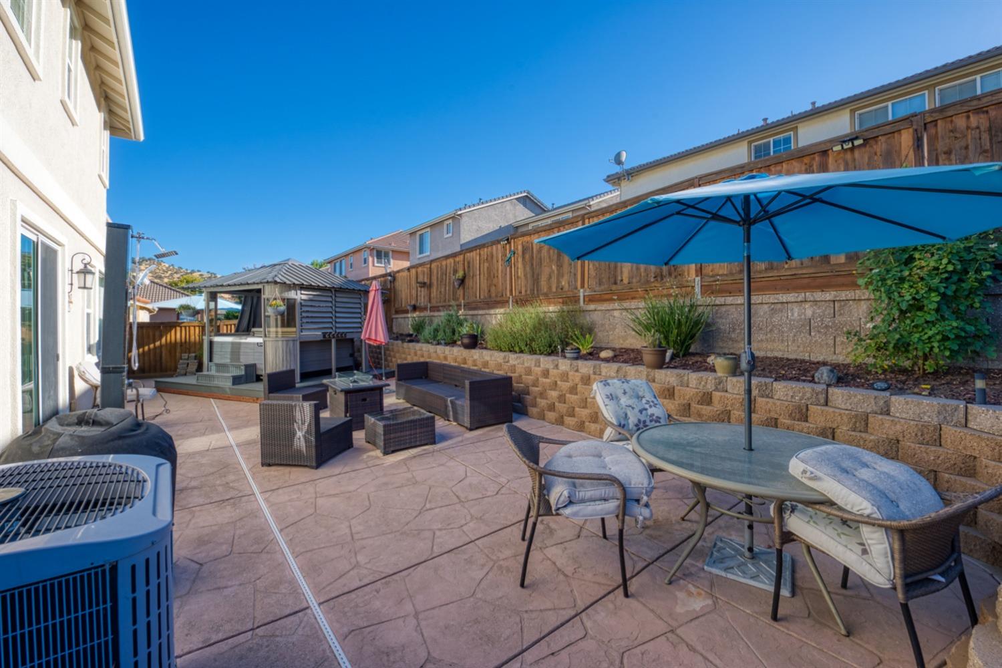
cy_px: 334
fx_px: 390
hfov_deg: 104.3
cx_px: 501
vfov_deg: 81.2
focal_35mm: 14
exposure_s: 1/160
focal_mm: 14
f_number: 10
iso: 400
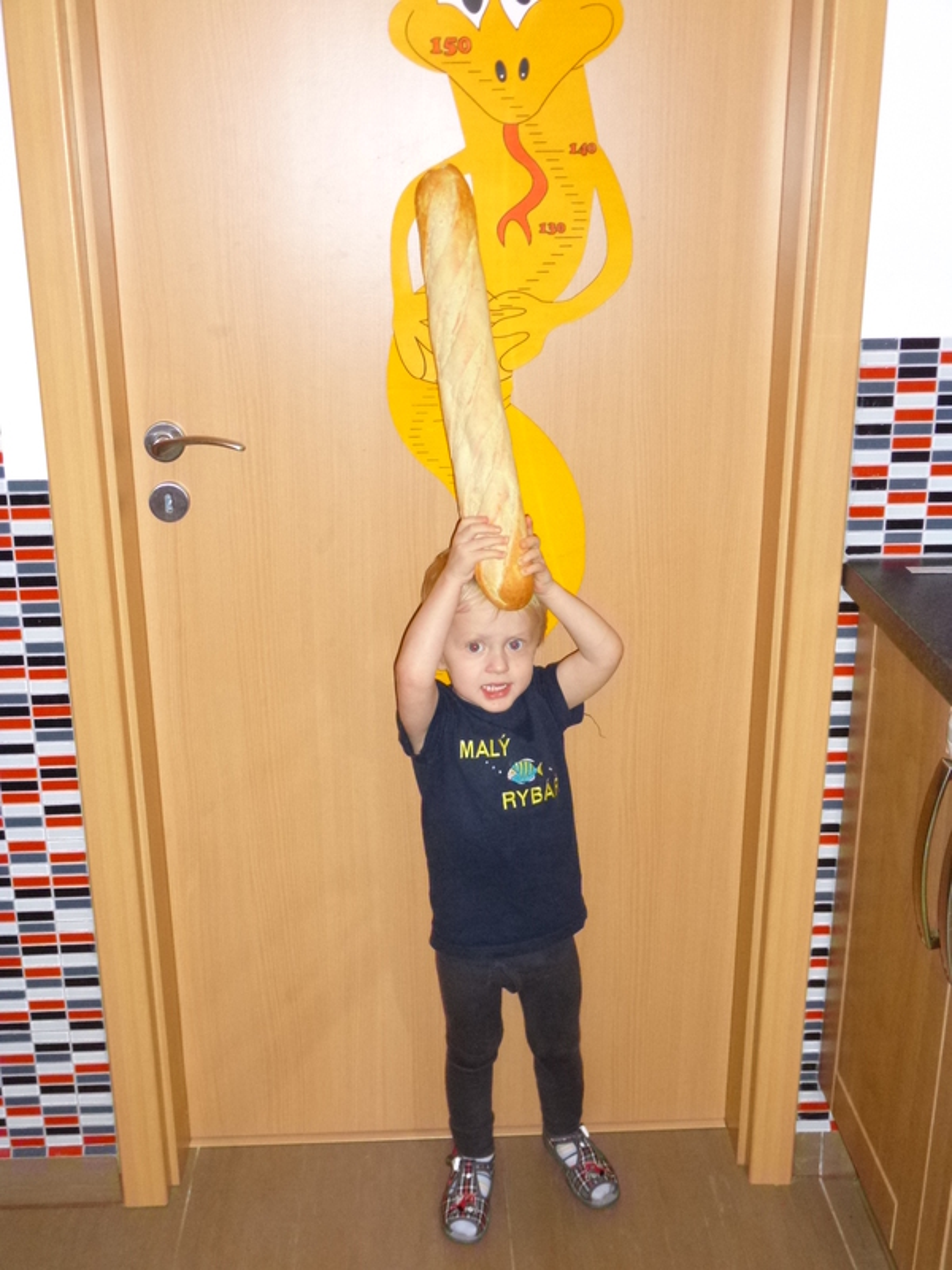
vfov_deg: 51.4
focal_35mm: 36
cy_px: 635
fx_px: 1320
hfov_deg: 39.7
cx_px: 476
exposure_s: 1/60
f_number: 3.6
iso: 400
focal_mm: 6.5
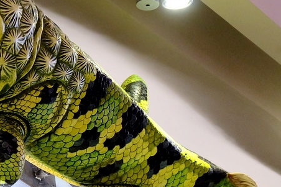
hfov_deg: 16.1
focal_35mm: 127
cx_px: 116
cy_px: 113
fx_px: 991
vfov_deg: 10.8
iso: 1600
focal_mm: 37.4
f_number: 3.6
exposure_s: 1/30
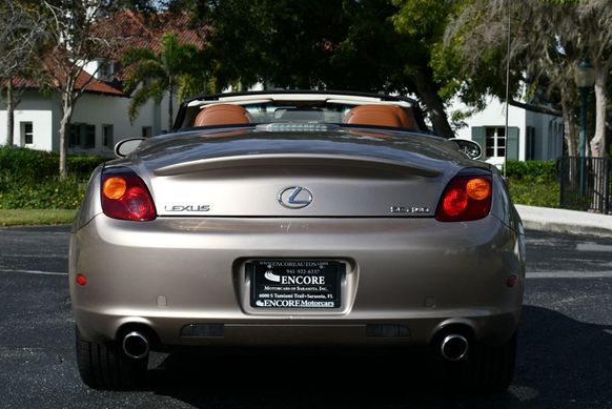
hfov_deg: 26.3
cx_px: 291
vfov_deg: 17.7
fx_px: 1310
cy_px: 217
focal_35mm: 77
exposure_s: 1/400
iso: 100
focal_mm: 35
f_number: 10
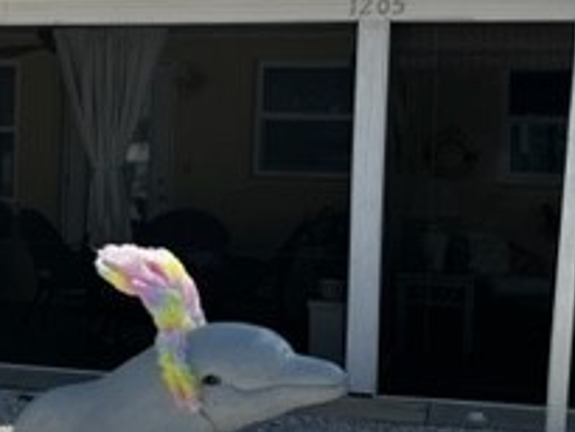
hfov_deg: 23.5
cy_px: 174
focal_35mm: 81
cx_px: 56
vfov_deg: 18.2
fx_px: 1346
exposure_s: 1/3876
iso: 50
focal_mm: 5.1
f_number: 1.6
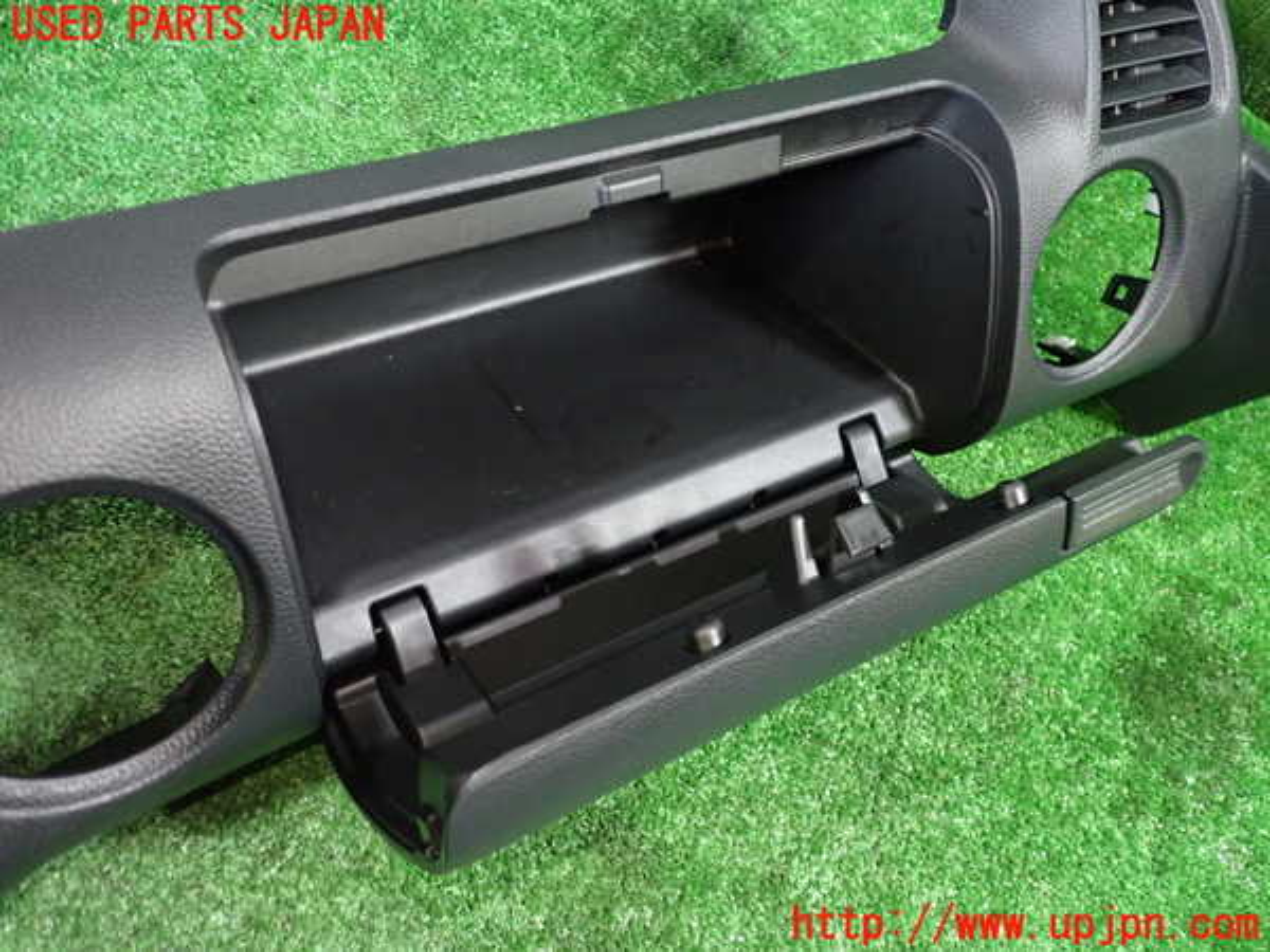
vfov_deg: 46.8
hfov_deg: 60.0
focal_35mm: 30
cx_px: 635
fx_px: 1101
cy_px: 476
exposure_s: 1/30
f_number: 2.3
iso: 500
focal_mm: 5.4
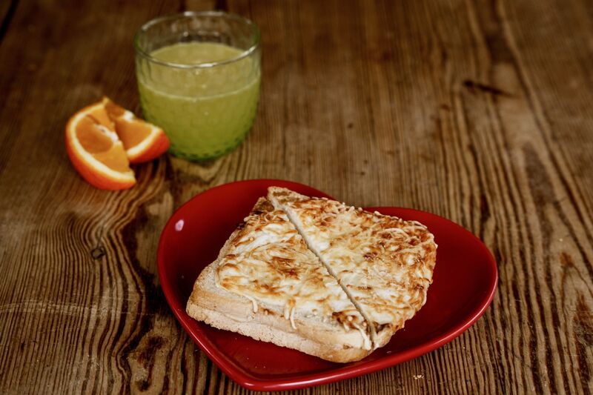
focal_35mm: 70
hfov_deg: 28.8
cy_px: 198
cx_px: 296
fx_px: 1153
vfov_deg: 19.4
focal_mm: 70
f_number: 5.6
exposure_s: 1/100
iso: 800
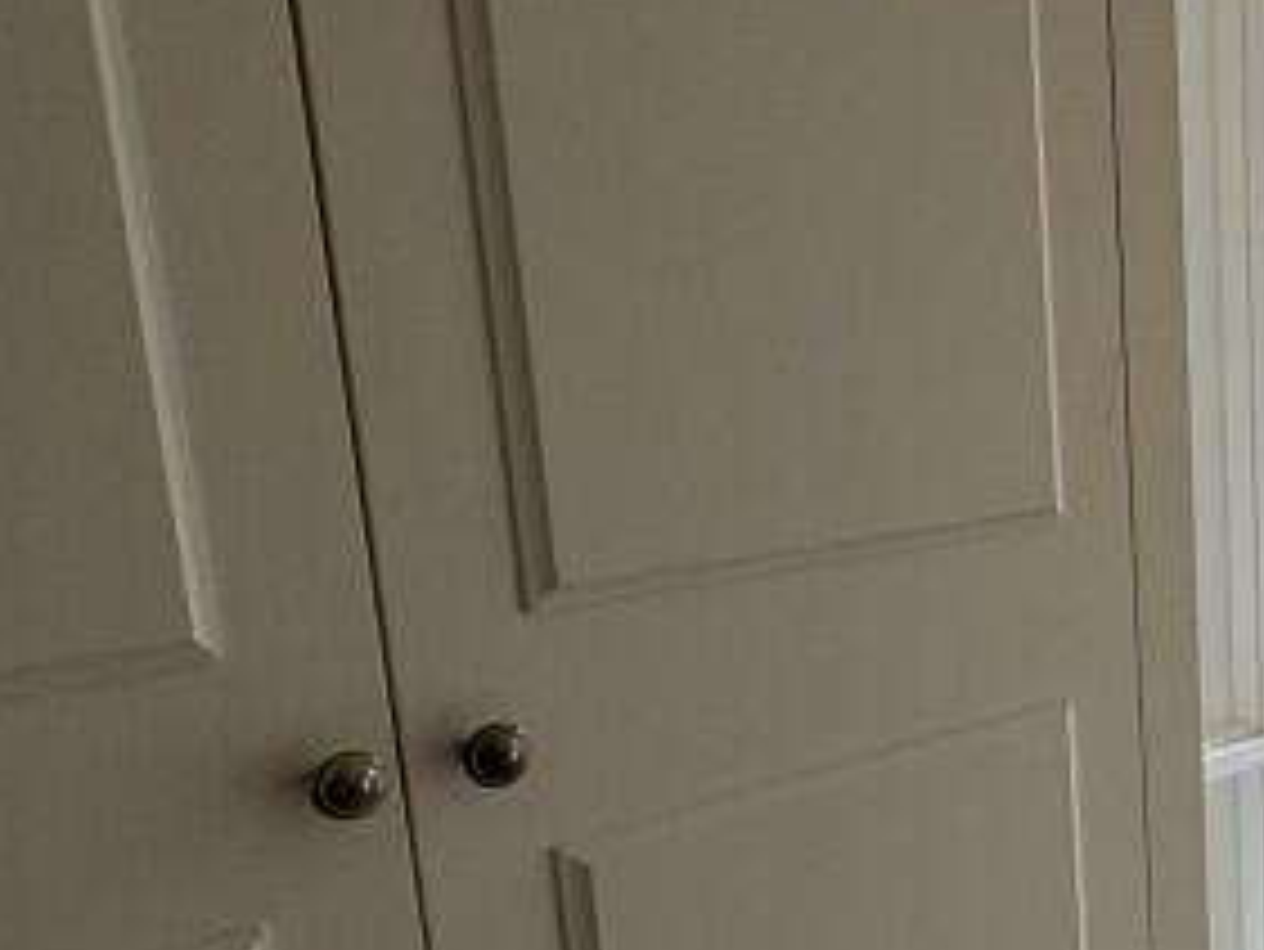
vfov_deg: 28.3
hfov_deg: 30.0
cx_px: 1633
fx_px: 1863
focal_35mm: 51
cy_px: 662
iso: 40
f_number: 2.2
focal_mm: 2.22
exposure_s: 1/99
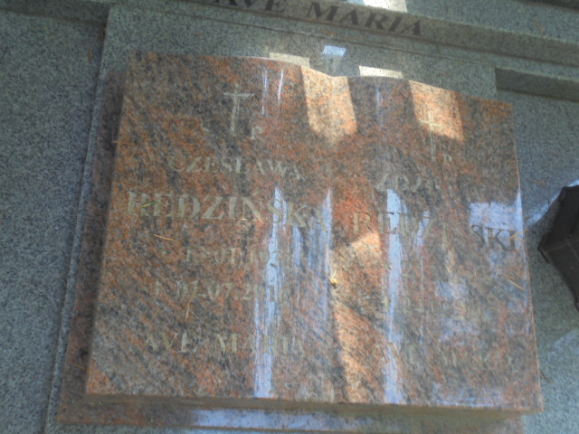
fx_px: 636
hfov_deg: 49.0
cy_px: 217
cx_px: 290
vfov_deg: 37.7
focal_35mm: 38
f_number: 4.2
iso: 100
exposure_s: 1/30
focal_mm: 6.9
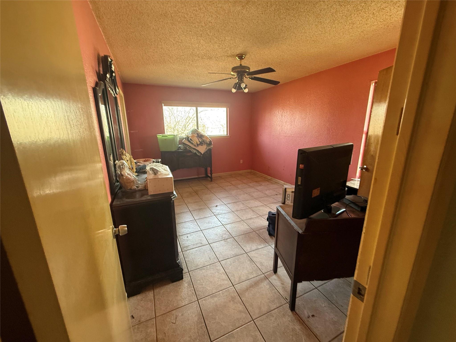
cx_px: 228
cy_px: 171
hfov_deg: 102.1
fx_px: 184
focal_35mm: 14
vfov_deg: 85.7
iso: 320
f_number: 2.2
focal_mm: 2.22
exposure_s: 1/65
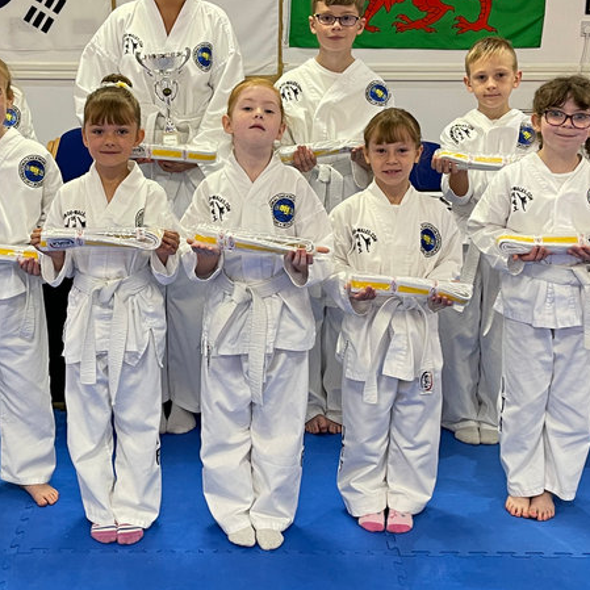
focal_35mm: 59
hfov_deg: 28.9
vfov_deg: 29.0
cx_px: 208
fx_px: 1138
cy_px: 235
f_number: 1.6
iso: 80
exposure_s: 1/50
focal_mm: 5.1
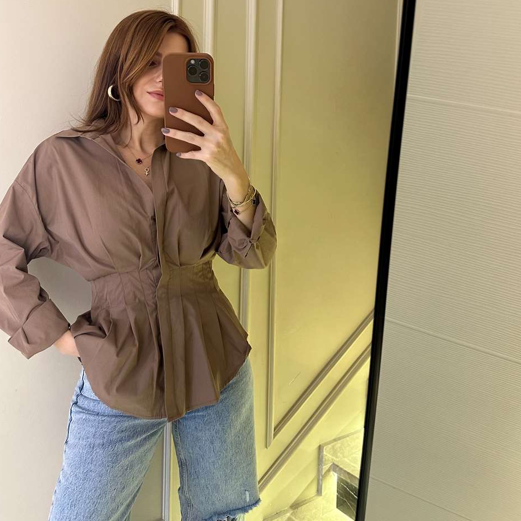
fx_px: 494
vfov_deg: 55.1
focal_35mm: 29
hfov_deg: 55.6
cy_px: 201
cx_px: 260
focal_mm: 6.86
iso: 250
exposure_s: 1/50
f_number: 1.78
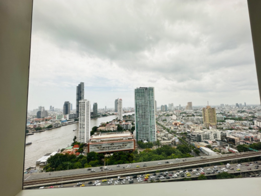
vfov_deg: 85.7
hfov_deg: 102.1
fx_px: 106
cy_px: 98
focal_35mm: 14
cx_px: 130
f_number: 2.2
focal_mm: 2.22
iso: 50
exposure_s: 1/1208
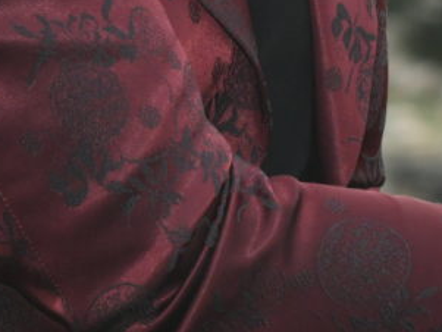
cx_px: 966
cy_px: -309
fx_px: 11266
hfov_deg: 2.2
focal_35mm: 882
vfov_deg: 1.7
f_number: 10
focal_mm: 135
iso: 640
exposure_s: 1/250
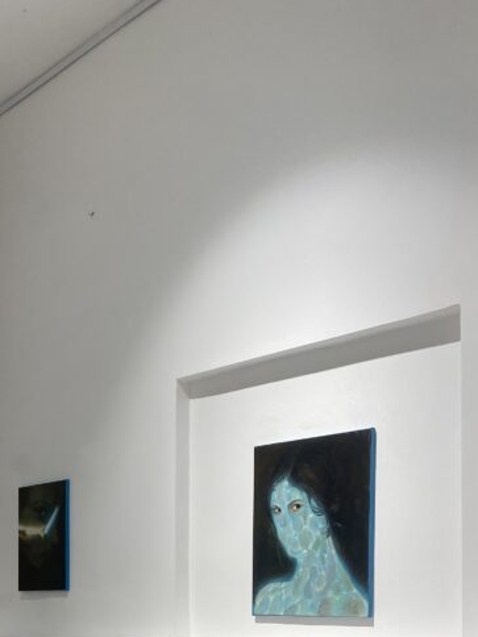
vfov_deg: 31.9
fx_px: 1013
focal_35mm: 55
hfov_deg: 25.3
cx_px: -1
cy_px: 654
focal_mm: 4.25
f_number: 1.8
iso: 40
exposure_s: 1/100
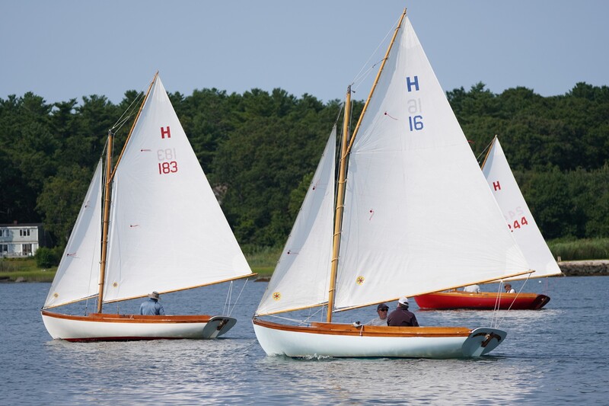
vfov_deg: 6.1
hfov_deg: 9.2
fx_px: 3805
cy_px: 203
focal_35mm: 225
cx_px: 304
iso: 125
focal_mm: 150
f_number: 5
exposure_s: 1/1250
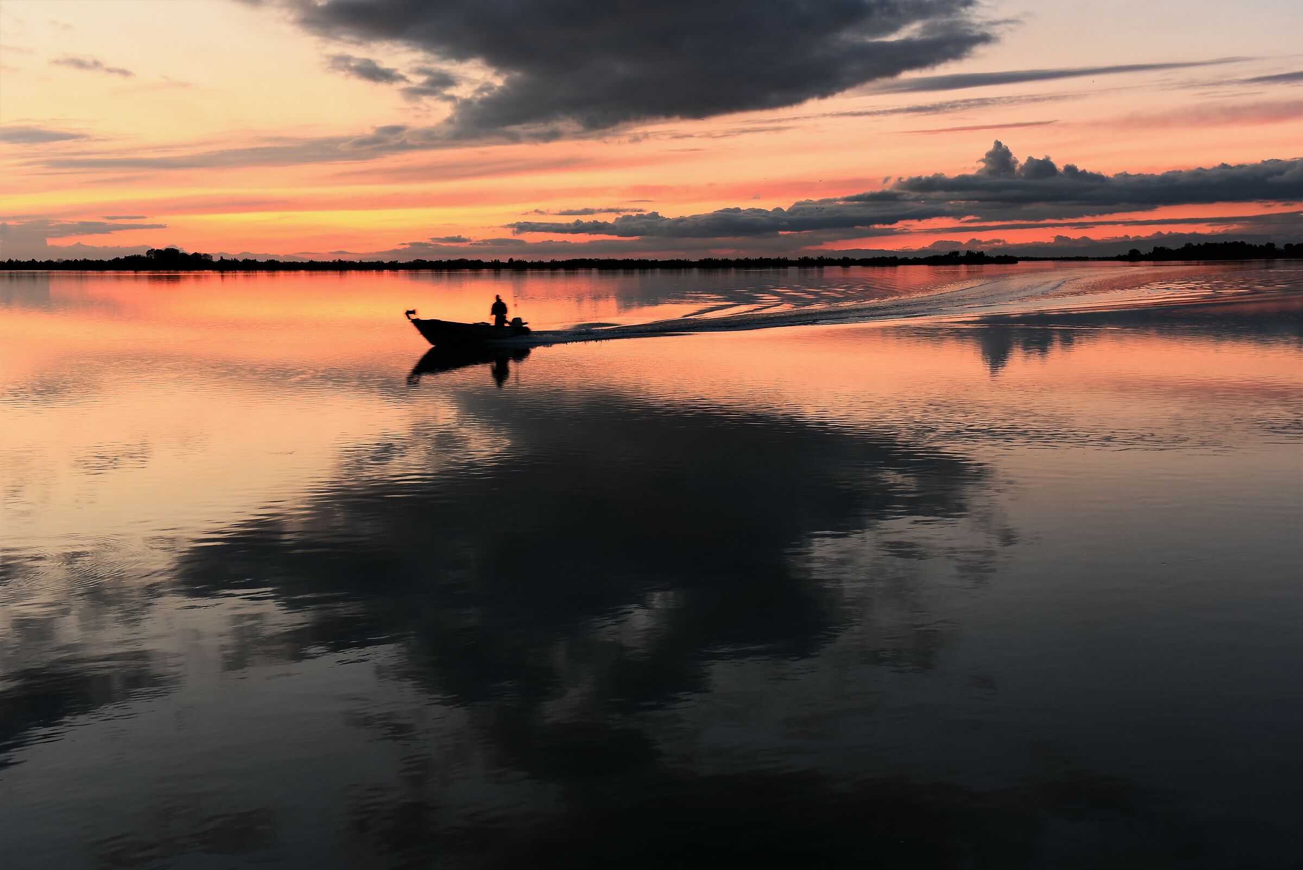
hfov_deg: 41.1
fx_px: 1738
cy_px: 435
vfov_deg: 28.1
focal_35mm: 48
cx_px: 652
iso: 640
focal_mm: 48
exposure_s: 1/30
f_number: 7.1
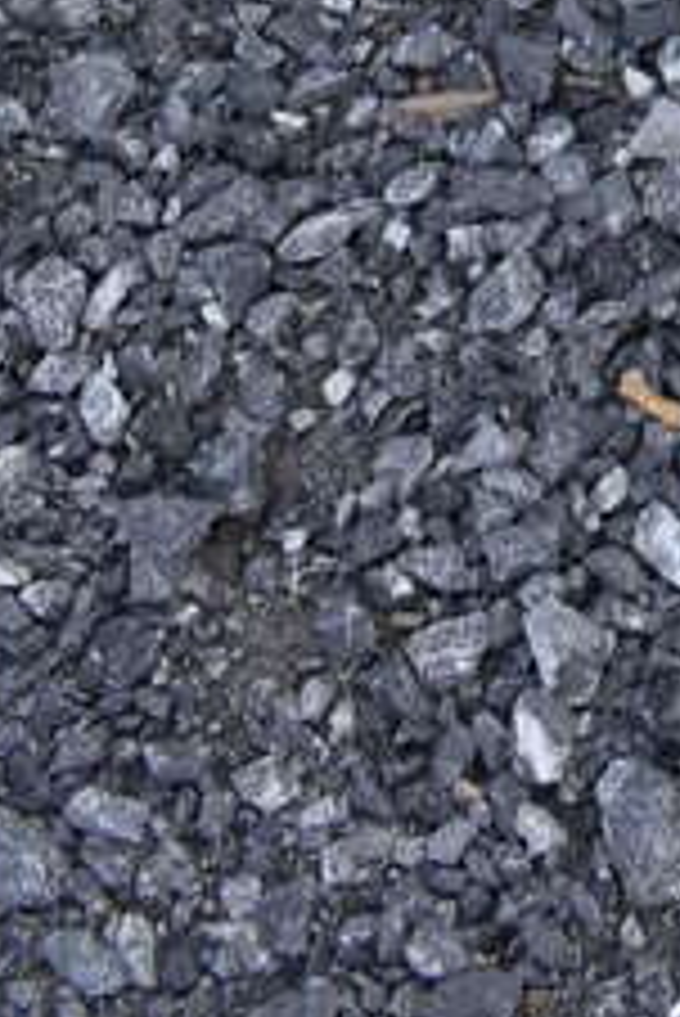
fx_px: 3083
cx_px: 1171
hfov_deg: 11.7
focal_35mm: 109
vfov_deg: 15.5
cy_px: -934
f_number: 6.3
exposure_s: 1/250
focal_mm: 18
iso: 200
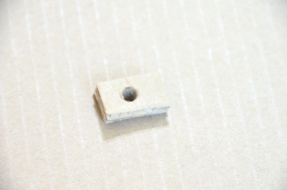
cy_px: 95
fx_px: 2387
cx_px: 144
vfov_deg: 4.6
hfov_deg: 6.9
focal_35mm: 300
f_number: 5.6
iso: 3200
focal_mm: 200
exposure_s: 1/60
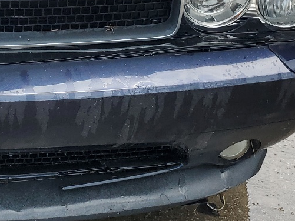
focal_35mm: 83
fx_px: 708
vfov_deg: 17.1
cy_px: -32
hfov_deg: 22.3
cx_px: -29
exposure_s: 1/1250
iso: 50
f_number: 1.5
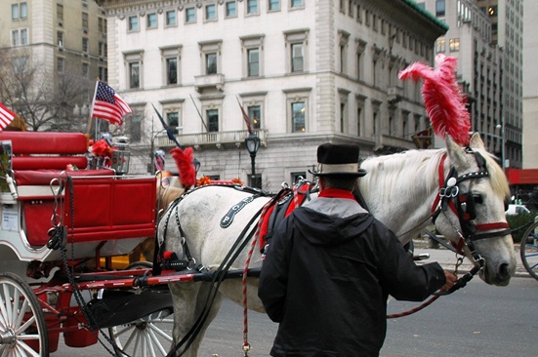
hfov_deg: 32.5
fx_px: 911
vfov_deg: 22.1
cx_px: 156
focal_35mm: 61
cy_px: 232
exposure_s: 1/60
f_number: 7.1
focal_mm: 28
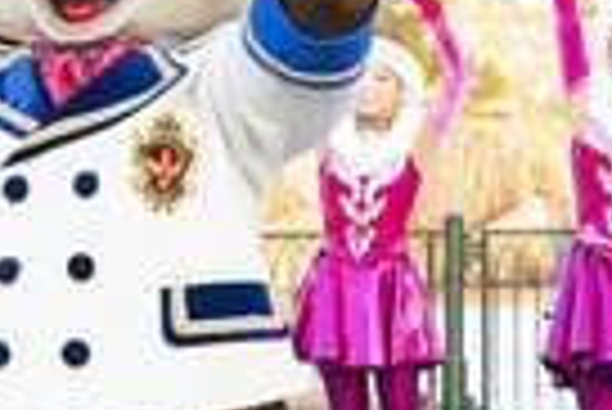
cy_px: 137
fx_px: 3608
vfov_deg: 6.5
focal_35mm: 212
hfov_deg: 9.0
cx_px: 1310
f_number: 4
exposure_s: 1/500
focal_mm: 38
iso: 800
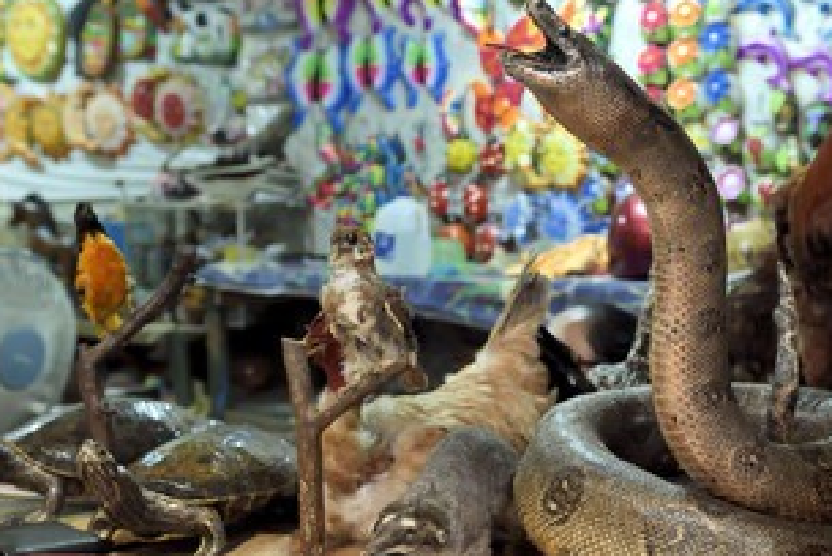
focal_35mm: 44
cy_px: 297
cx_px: 562
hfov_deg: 43.8
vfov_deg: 30.6
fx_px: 1018
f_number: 4.5
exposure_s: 1/15
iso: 3200
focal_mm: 32
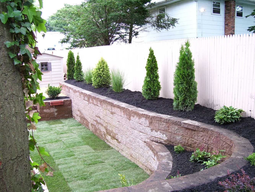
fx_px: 250
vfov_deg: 41.8
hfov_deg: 54.0
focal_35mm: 34
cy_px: 96
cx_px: 128
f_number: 2.7
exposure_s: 1/60
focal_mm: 5.6
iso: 80
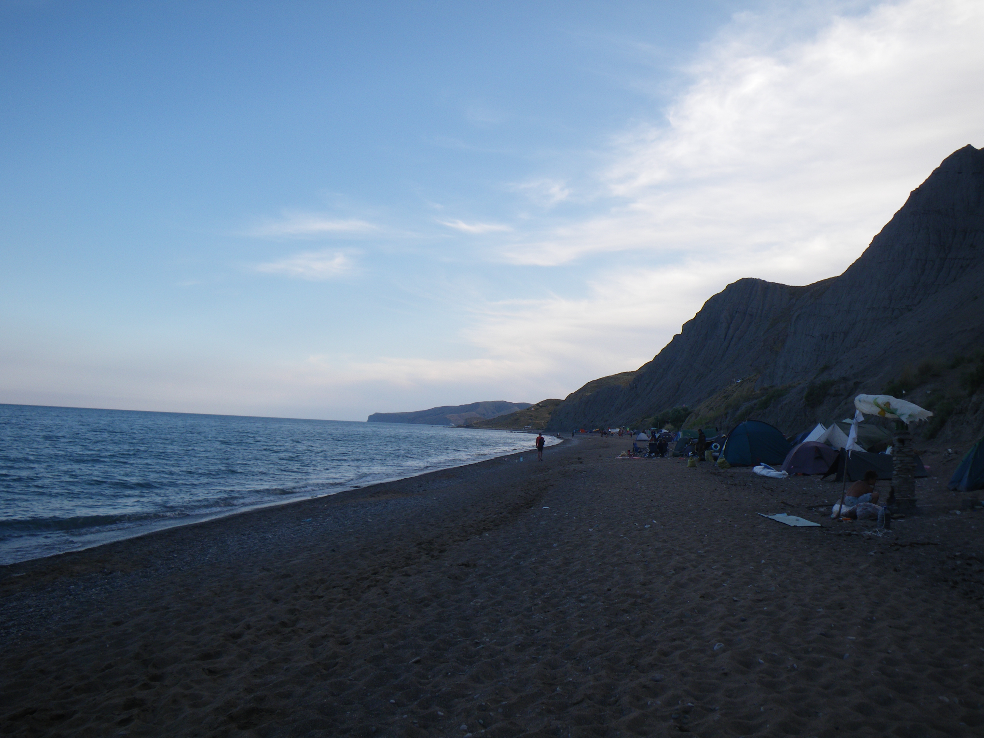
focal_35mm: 28
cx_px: 492
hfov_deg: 63.4
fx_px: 796
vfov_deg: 49.7
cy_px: 369
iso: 50
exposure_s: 1/160
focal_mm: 5
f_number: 4.2
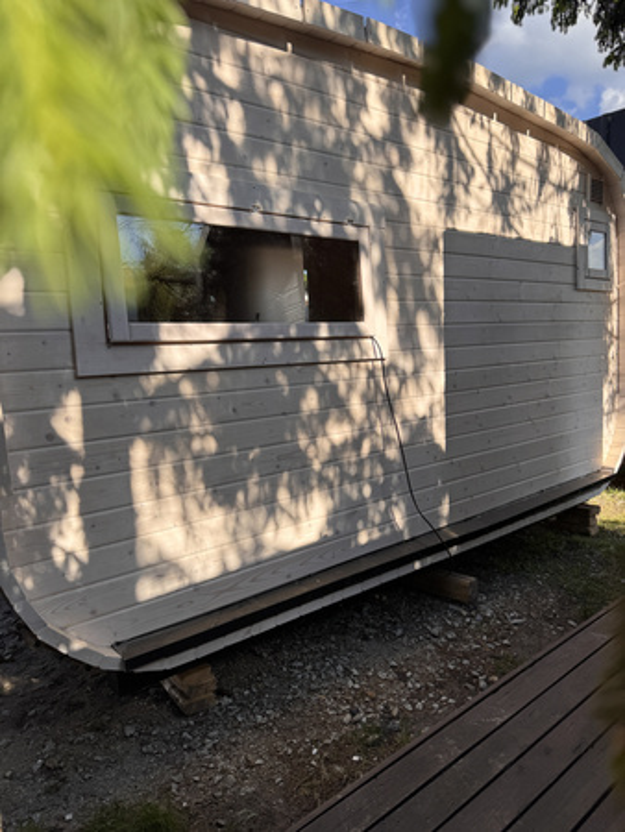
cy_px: 416
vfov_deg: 71.6
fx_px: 577
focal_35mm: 24
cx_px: 312
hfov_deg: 56.9
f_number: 1.78
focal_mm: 6.76
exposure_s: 1/1721
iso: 80
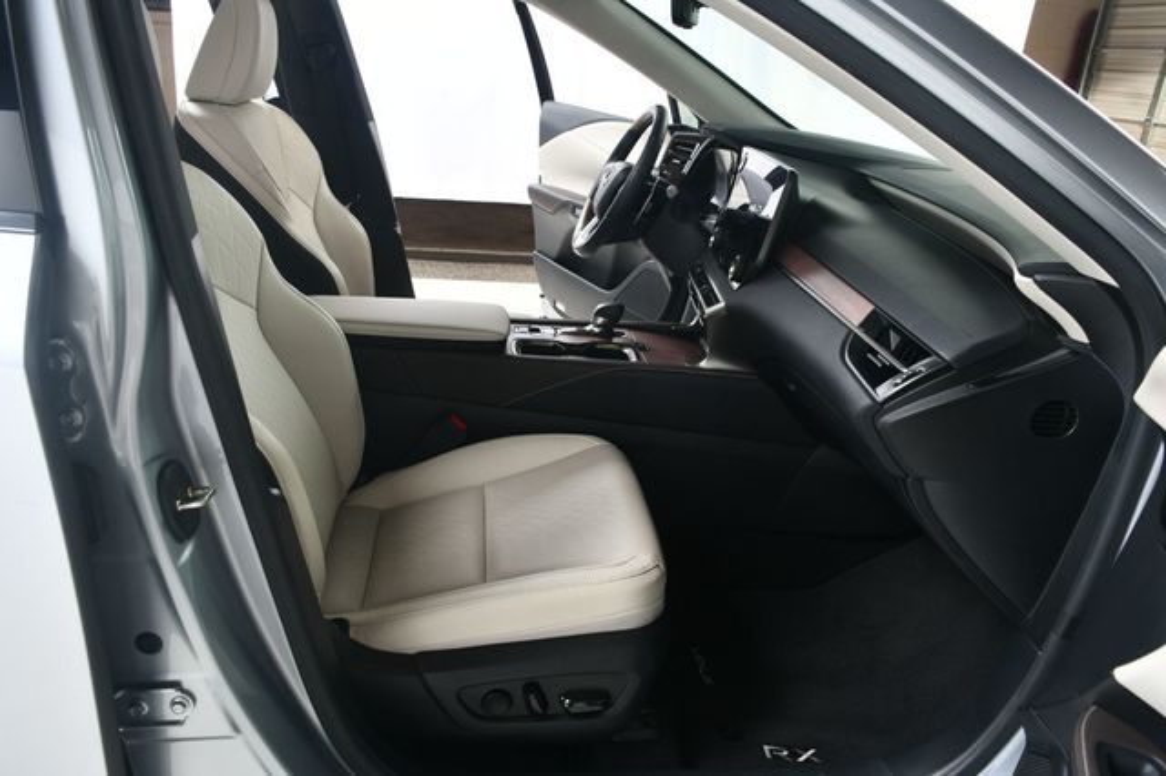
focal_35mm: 27
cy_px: 388
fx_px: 874
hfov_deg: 67.4
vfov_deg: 47.9
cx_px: 583
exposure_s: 1/160
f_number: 7.1
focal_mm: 18
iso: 100
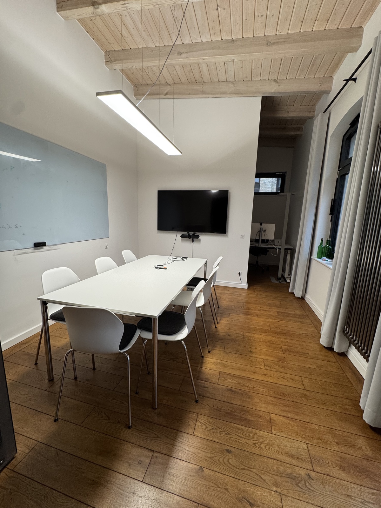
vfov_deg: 102.1
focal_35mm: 14
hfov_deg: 85.7
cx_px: 190
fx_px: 205
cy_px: 254
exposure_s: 1/100
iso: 160
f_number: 2.2
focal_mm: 2.22
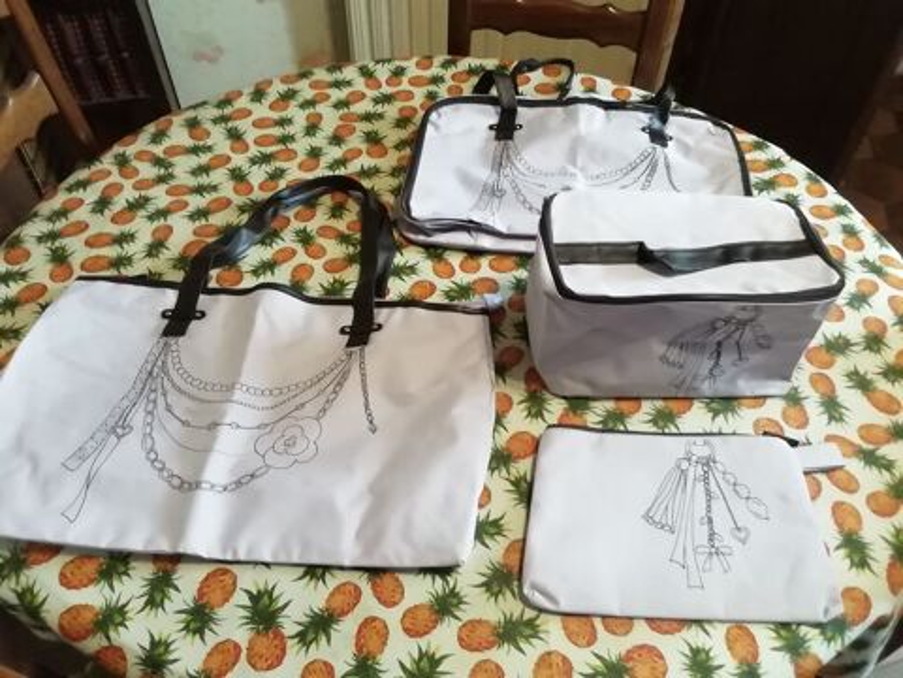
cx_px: 452
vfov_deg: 51.4
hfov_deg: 65.3
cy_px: 339
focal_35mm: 27
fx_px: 704
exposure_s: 1/33.3
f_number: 2.4
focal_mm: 2.25
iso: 400
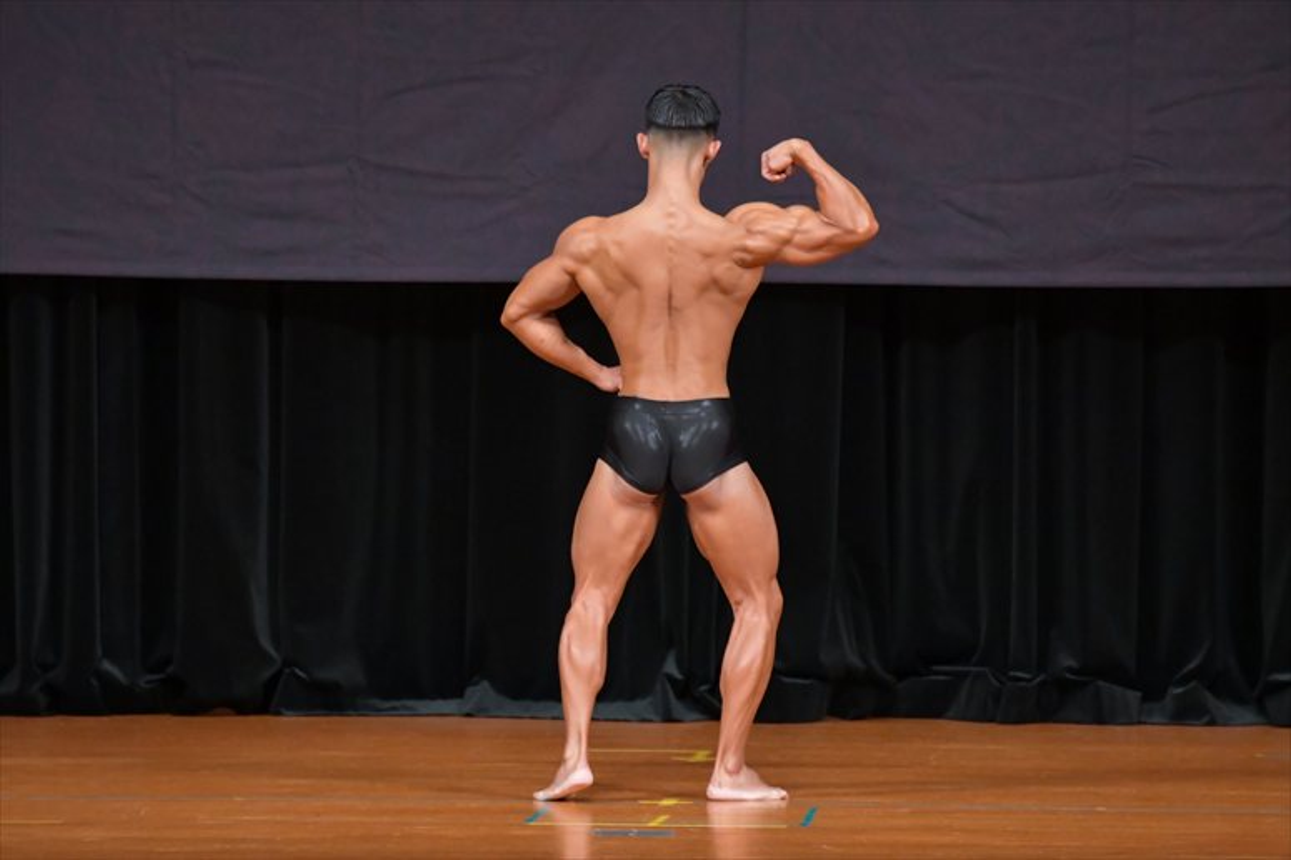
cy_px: 430
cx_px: 646
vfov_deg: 4.8
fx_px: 10216
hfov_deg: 7.2
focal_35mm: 285
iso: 5000
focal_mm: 190
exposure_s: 1/400
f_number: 5.6
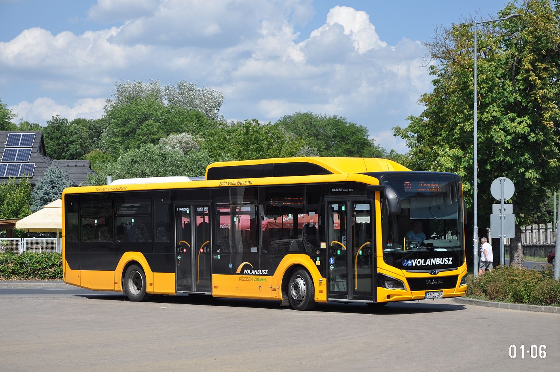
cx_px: 280
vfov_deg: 15.7
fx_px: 1352
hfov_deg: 23.4
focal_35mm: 87
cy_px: 186
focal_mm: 58
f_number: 5.6
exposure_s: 1/1600
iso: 400
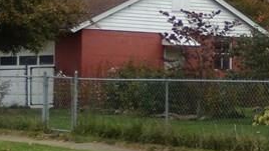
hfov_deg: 13.1
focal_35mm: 150
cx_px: 461
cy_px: 109
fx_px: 1070
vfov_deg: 8.1
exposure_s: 1/320
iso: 80
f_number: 3.6
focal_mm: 6.4
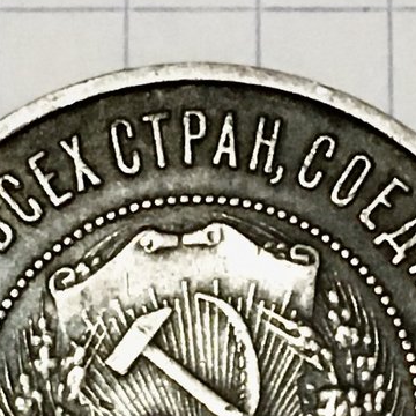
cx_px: 214
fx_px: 775
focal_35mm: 57
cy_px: 446
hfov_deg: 30.0
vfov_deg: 27.7
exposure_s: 1/17
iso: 200
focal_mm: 4.15
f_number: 2.2
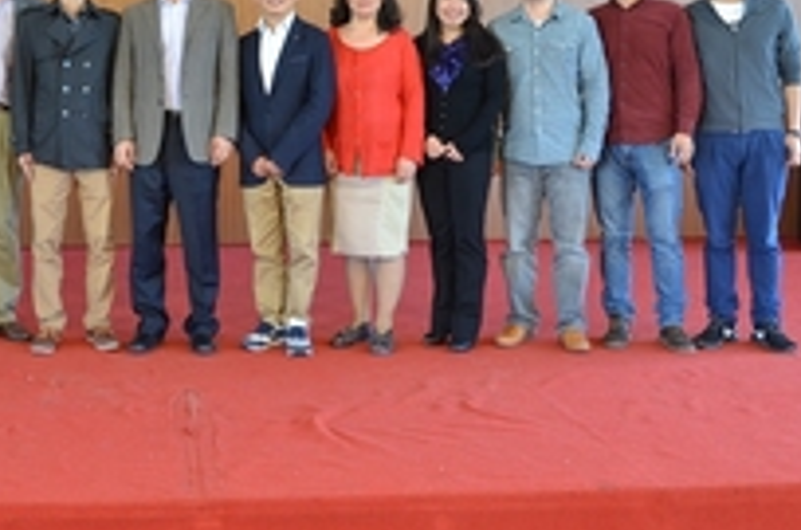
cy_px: 116
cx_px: 173
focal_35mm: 53
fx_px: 1176
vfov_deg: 25.0
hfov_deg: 36.5
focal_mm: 18
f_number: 5
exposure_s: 1/20
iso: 800
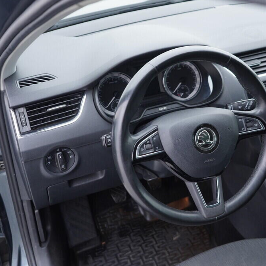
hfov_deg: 35.5
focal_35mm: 47
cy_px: 134
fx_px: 409
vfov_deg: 36.1
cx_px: 190
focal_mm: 24
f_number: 2.8
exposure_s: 1/40
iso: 250
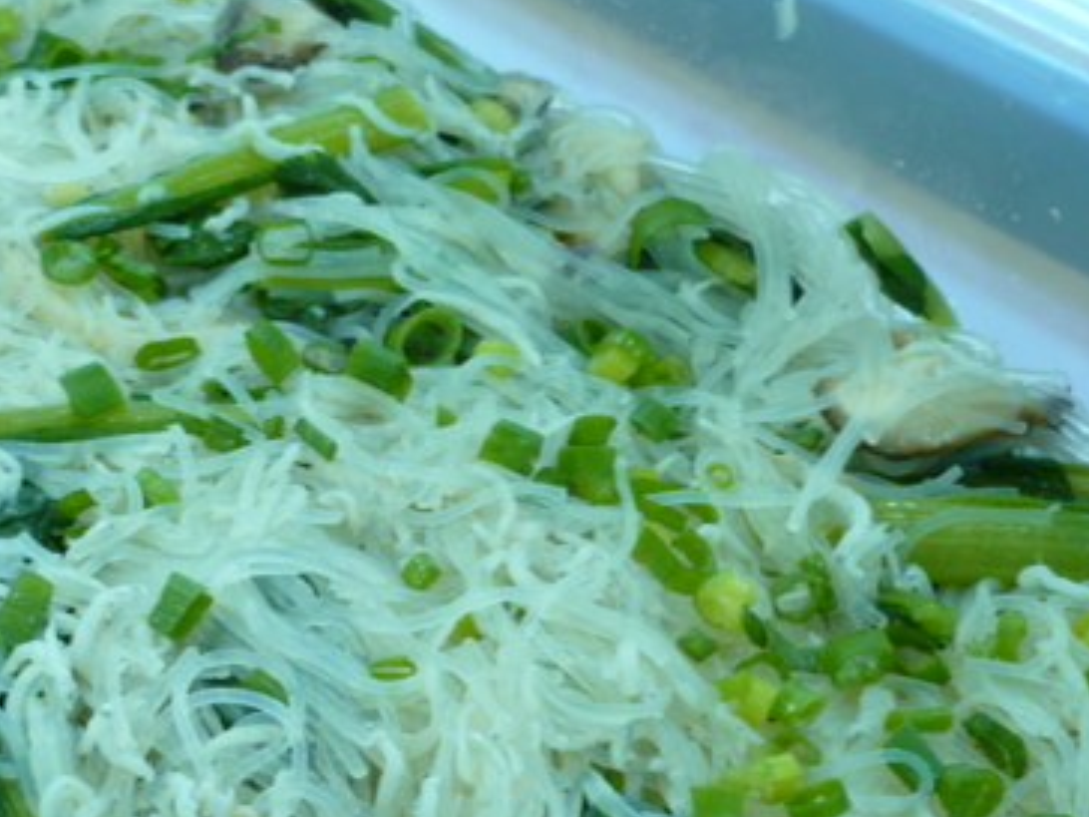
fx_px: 2422
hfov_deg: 25.2
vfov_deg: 19.0
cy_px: 596
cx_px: 329
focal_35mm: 77
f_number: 2.8
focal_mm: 5.8
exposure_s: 1/30
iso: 125
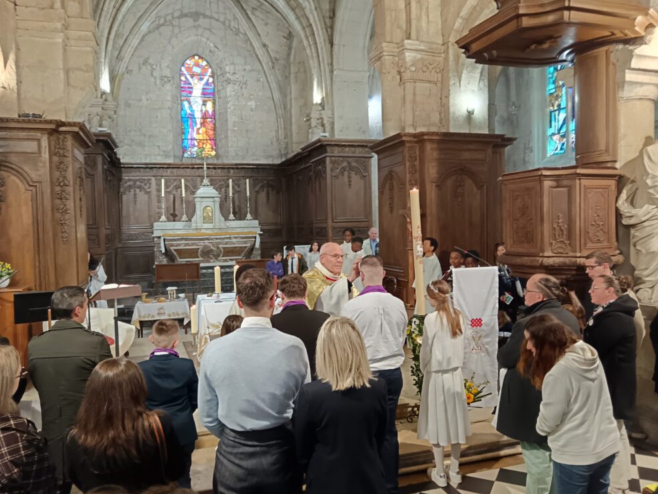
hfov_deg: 63.4
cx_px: 320
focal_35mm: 28
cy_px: 243
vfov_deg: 49.8
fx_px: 532
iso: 1349
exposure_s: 1/25
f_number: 1.9
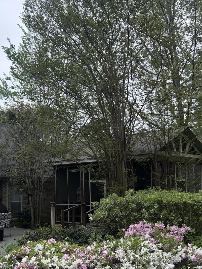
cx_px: 67
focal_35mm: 48
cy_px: 180
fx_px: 373
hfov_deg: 30.1
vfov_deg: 39.2
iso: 50
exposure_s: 1/3077
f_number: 1.5
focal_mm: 5.7
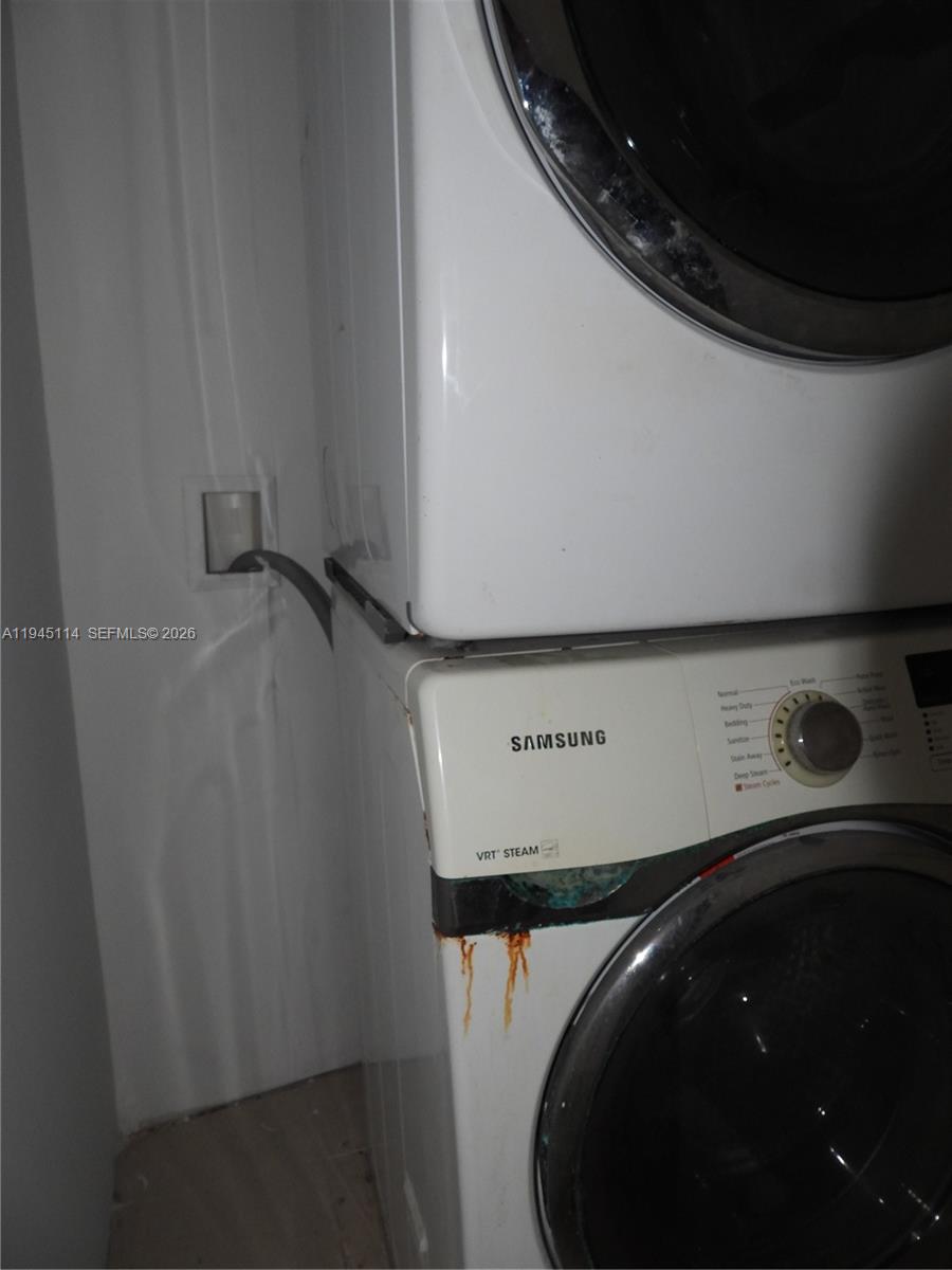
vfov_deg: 71.6
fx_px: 880
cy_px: 635
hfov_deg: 56.8
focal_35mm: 24
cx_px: 476
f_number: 2.8
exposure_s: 1/30
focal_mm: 4.3
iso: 200
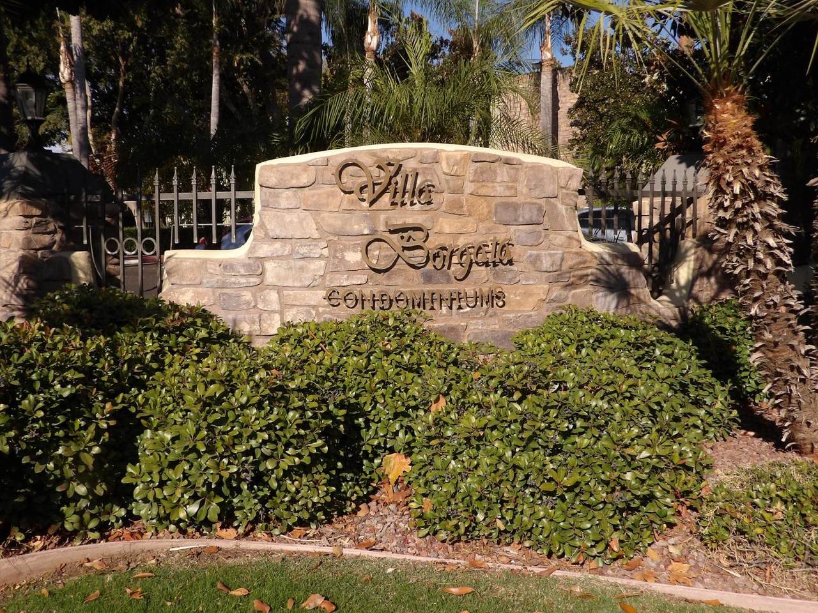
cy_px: 306
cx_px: 409
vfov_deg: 42.9
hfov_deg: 55.4
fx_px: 780
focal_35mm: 33
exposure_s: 1/1206
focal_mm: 5.9
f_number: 3.1
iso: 100
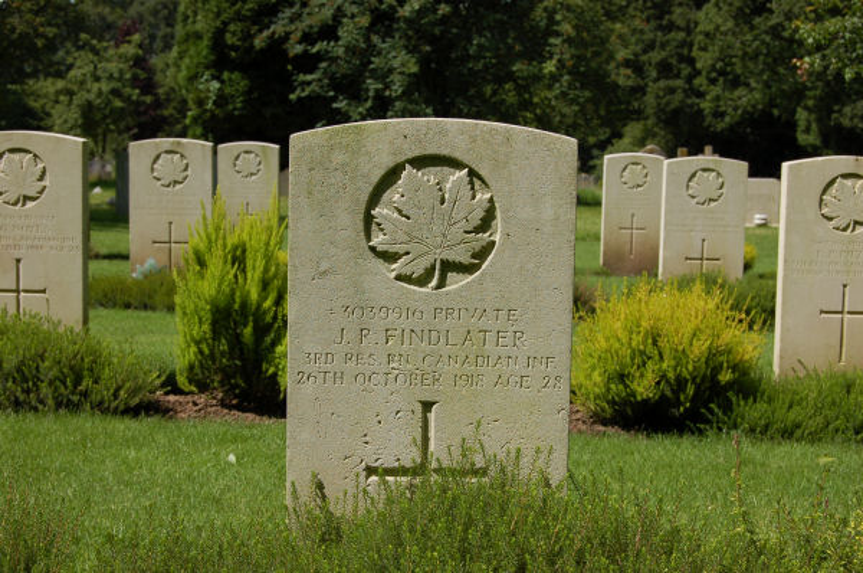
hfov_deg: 31.9
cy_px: 286
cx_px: 432
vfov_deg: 21.5
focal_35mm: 63
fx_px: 1508
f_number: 10
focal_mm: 42
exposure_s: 1/400
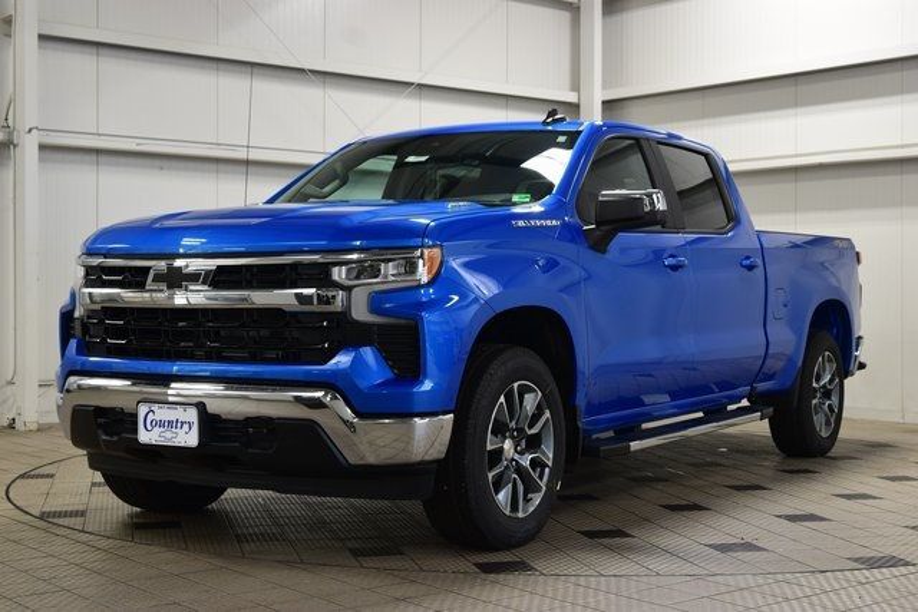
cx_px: 459
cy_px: 306
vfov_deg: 25.1
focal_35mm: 54
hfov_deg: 36.9
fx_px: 1377
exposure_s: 1/20
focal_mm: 36
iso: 400
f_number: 6.3
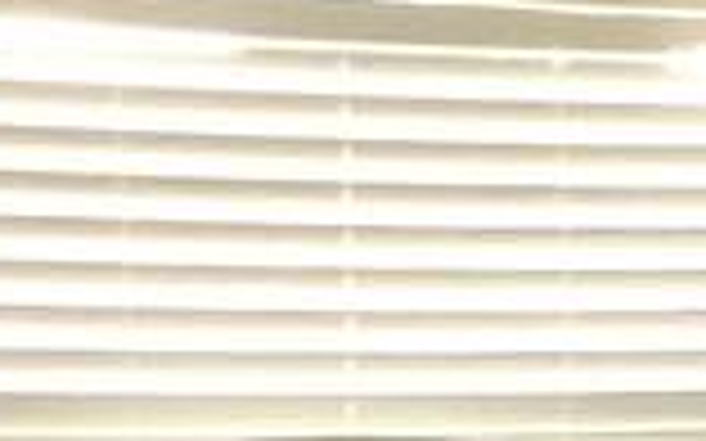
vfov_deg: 6.3
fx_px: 3866
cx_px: 877
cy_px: 1017
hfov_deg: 10.2
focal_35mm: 201
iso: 32
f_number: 2.2
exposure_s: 1/15
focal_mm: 4.15
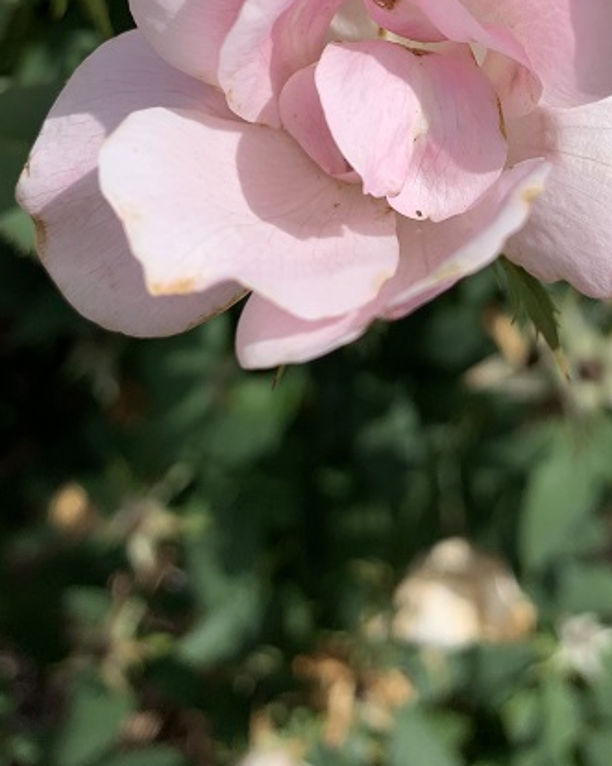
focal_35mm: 49
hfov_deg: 30.7
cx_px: 394
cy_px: 39
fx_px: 1110
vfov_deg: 35.2
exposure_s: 1/2915
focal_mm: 4.25
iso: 25
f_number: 1.8
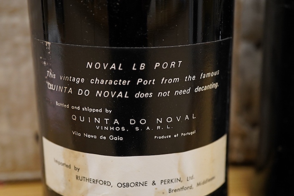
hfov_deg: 35.1
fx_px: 465
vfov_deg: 23.8
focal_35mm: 57
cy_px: 104
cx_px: 143
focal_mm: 30
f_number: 5.6
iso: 1250
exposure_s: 1/125
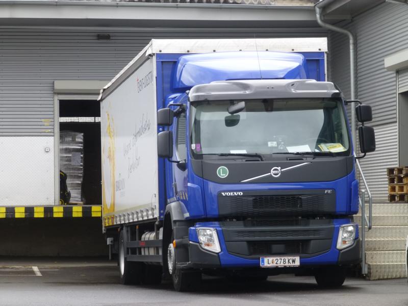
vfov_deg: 10.8
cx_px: 204
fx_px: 1615
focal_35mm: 137
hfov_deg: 14.4
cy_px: 153
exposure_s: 1/80
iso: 160
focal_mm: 24.4
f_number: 5.4
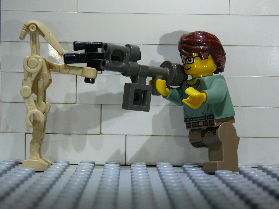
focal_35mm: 95
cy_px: 104
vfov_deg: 15.6
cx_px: 140
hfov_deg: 20.7
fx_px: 766
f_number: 3.9
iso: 200
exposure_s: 1/20
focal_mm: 14.1
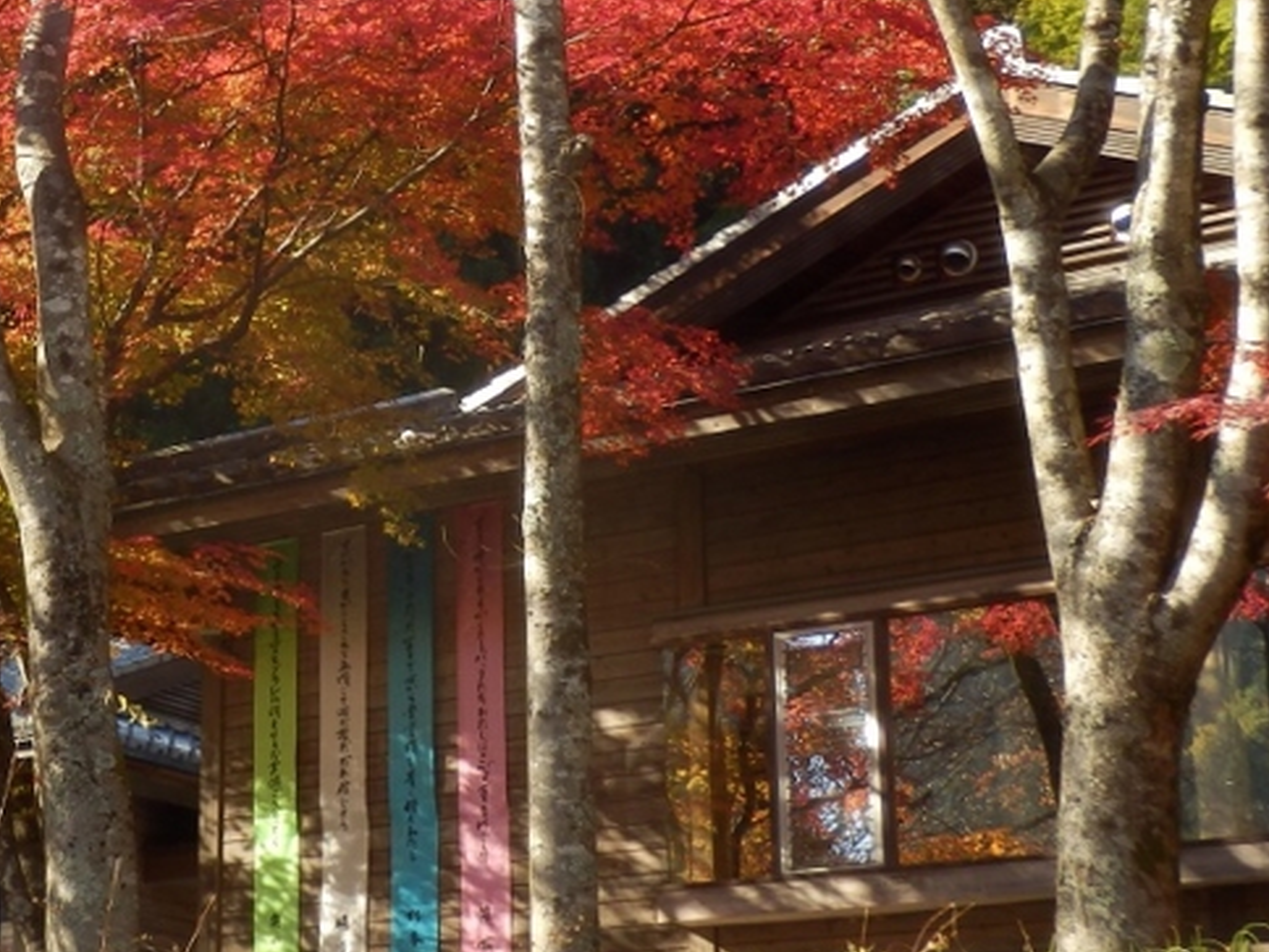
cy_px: 215
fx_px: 3959
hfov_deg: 17.8
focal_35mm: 108
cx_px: 0
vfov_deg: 13.6
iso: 80
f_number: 4.4
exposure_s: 1/100
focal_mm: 9.1
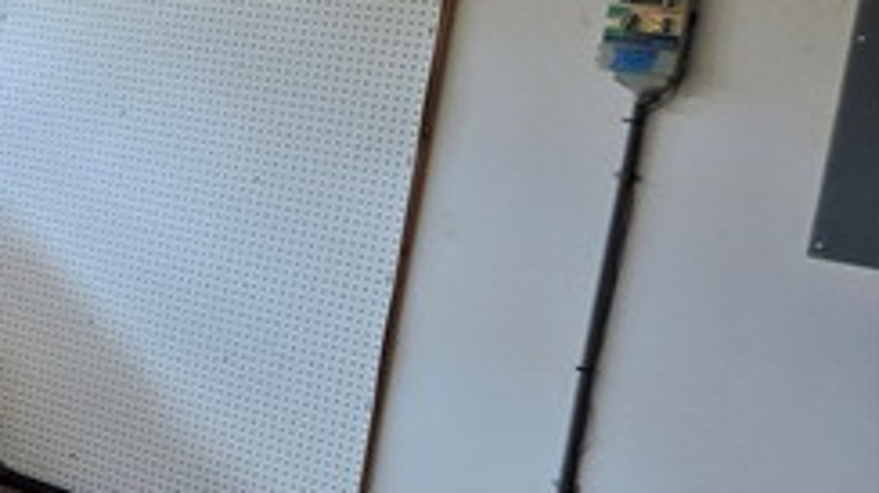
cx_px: -951
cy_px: 176
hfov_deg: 15.6
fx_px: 2446
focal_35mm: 105
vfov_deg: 11.5
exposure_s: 1/120
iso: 100
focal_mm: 5.4
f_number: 1.8
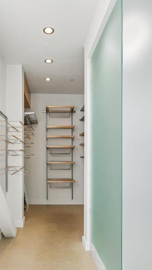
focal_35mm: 26
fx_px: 186
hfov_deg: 44.1
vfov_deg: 71.4
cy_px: 157
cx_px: 58
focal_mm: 14
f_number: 8
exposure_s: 1/30
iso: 500
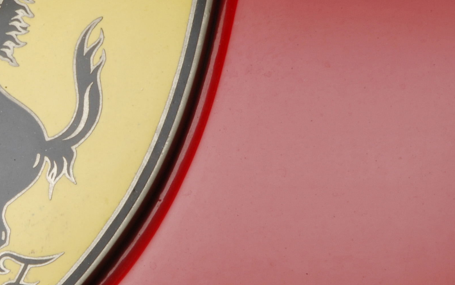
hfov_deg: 6.2
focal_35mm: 340
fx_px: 4216
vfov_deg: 3.9
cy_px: 141
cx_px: 29
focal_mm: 70
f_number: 29
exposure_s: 1/200
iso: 100
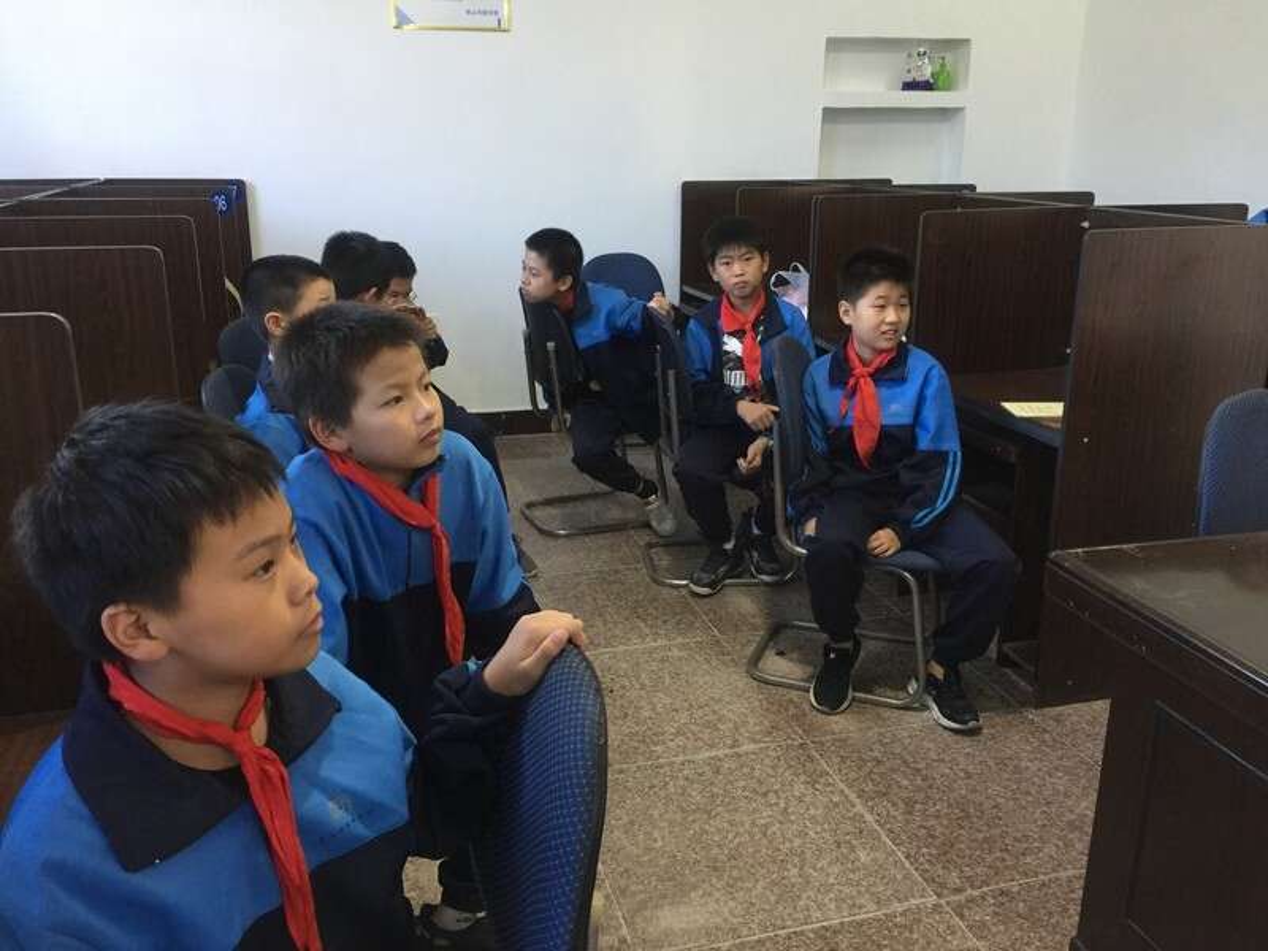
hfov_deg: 61.7
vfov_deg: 48.2
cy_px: 476
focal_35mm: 29
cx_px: 634
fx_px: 1062
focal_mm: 4.15
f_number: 2.2
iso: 64
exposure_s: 1/17
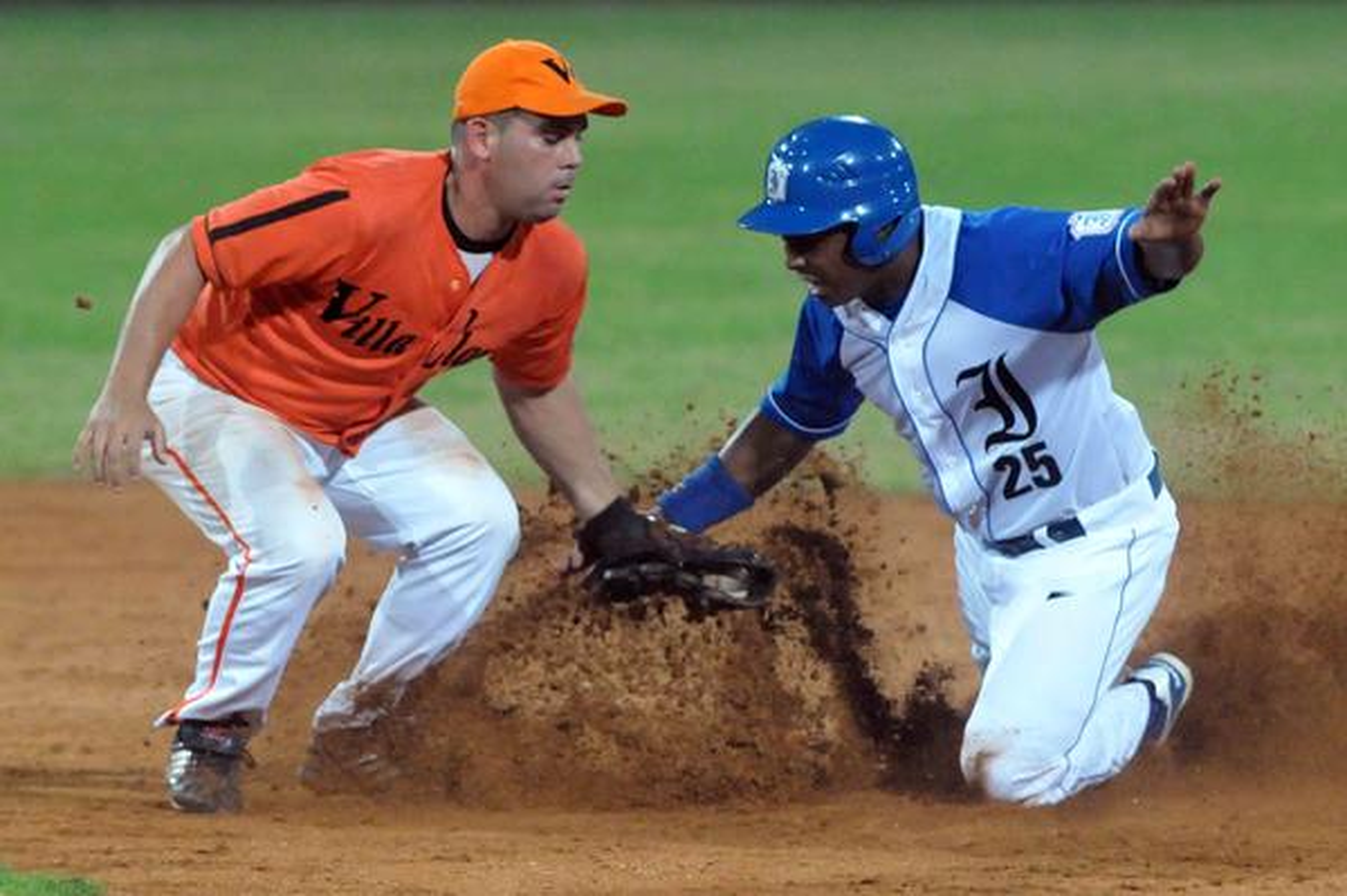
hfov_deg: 4.6
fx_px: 16823
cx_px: 674
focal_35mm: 450
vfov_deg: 3.0
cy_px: 448
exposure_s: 1/640
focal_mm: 300
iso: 2500
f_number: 4
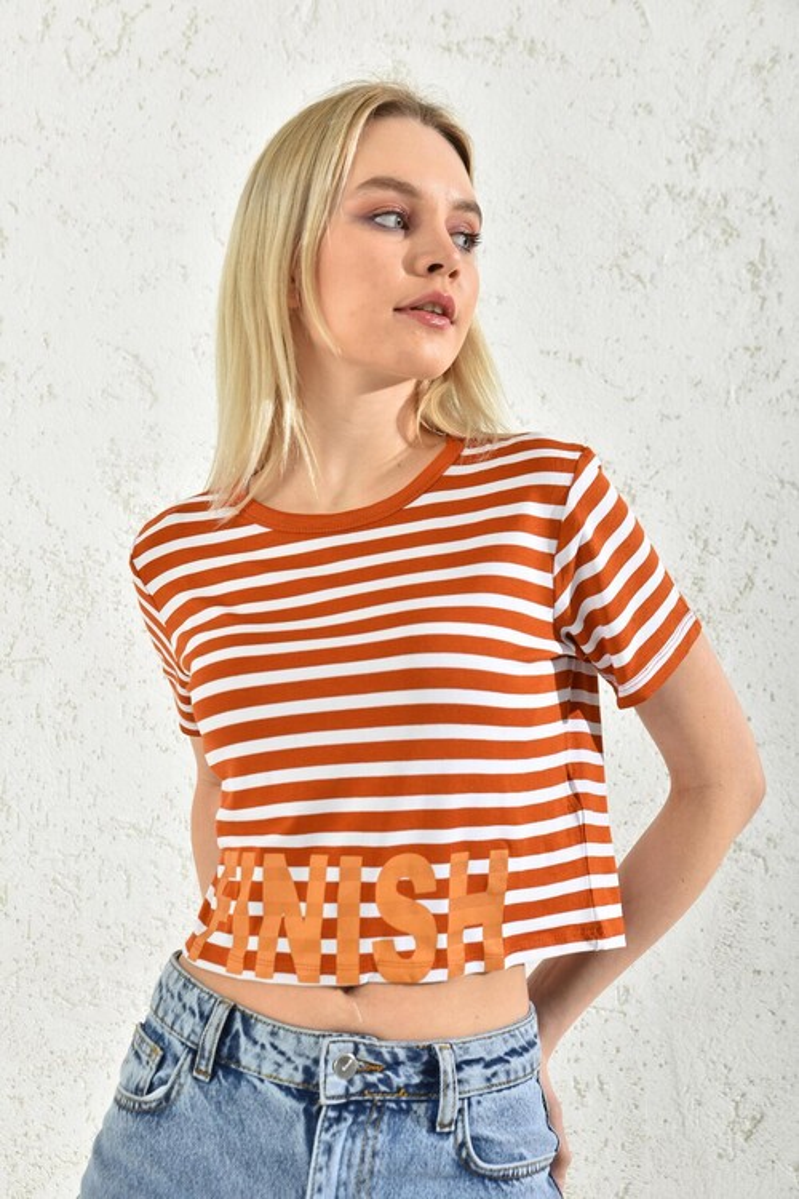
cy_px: 600
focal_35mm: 42
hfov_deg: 31.9
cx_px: 400
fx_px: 1398
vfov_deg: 46.4
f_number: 7.1
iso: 100
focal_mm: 42
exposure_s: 1/160
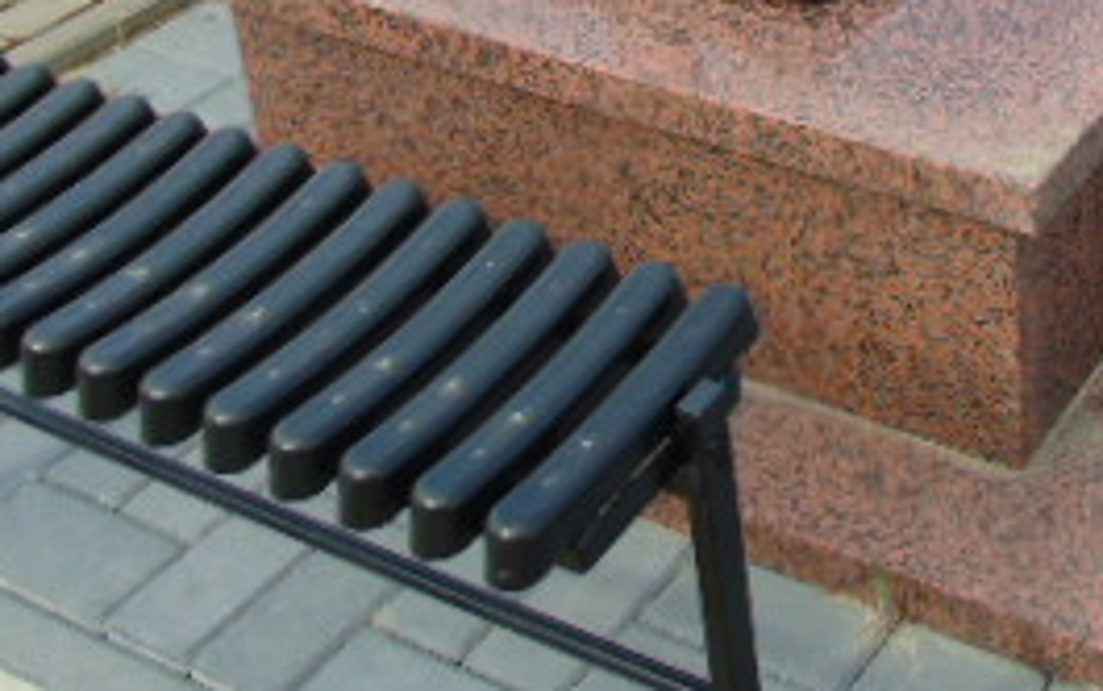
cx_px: 1082
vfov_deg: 18.8
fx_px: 1925
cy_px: -216
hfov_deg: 30.0
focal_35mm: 64
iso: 80
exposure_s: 1/500
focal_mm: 4.4
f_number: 3.4
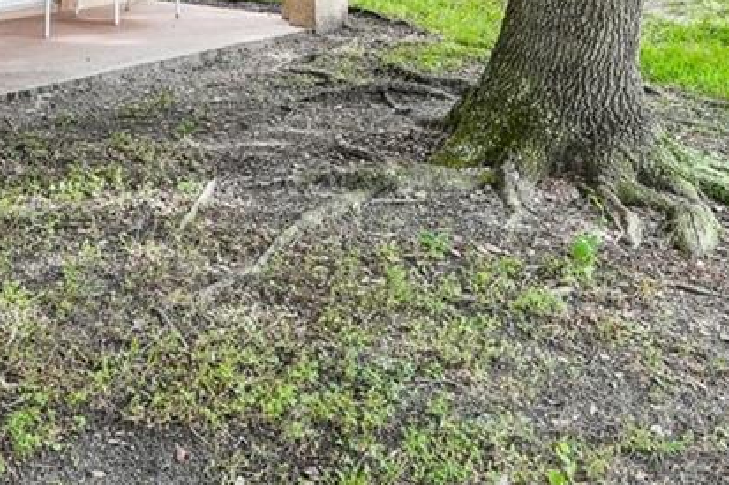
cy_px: -367
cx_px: 274
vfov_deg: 17.9
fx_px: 1255
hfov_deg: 32.2
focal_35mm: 62
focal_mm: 16
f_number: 9
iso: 250
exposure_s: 1/15
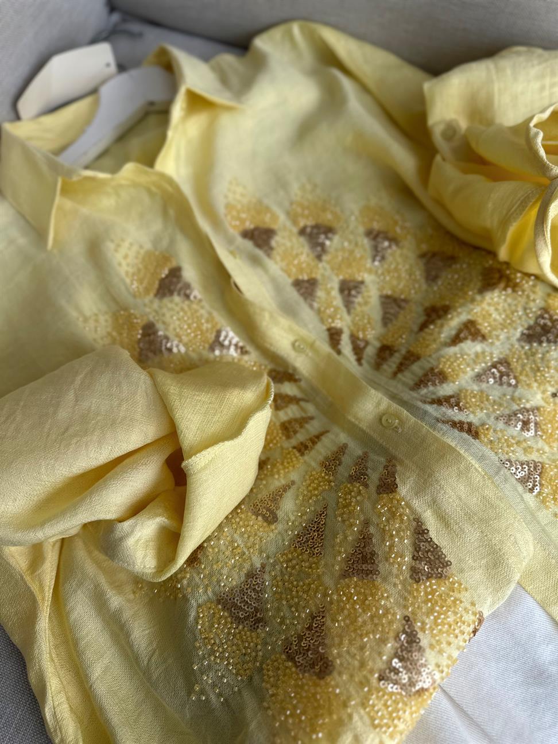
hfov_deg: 56.8
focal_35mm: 24
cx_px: 279
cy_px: 372
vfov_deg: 71.6
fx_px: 516
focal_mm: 6.86
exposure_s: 1/594
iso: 80
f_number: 1.78
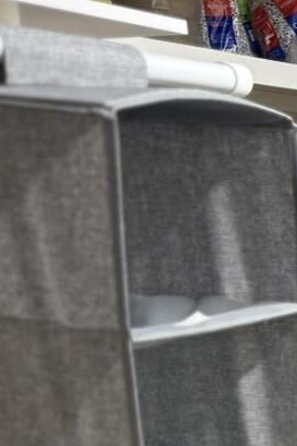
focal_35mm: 125
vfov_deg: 15.7
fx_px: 1545
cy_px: 559
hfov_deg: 8.7
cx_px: 933
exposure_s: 1/60
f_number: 1.78
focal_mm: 6.76
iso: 160
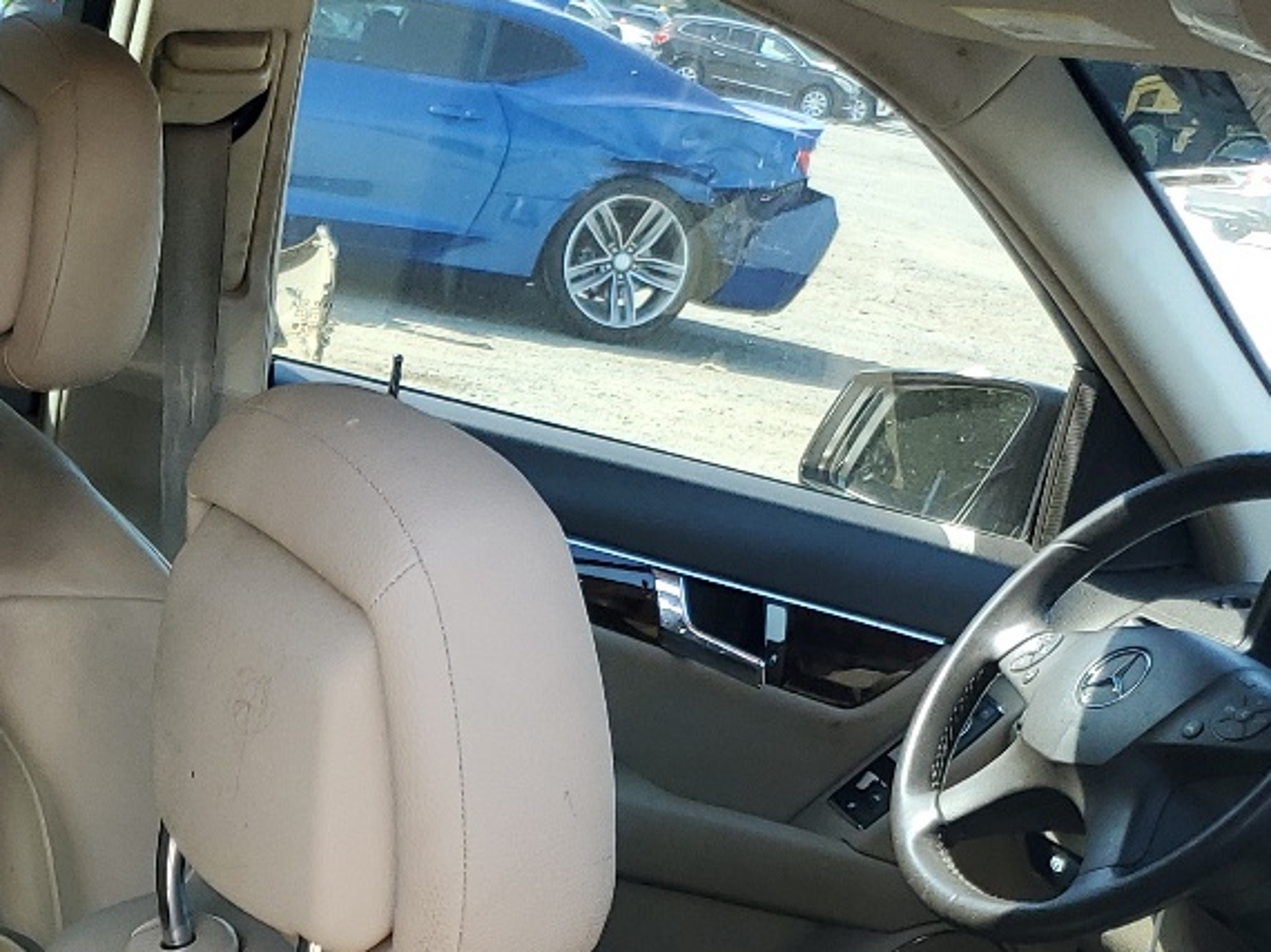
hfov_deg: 24.2
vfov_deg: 19.0
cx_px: -259
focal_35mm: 73
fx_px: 2679
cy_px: 1153
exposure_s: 1/256
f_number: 1.5
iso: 50
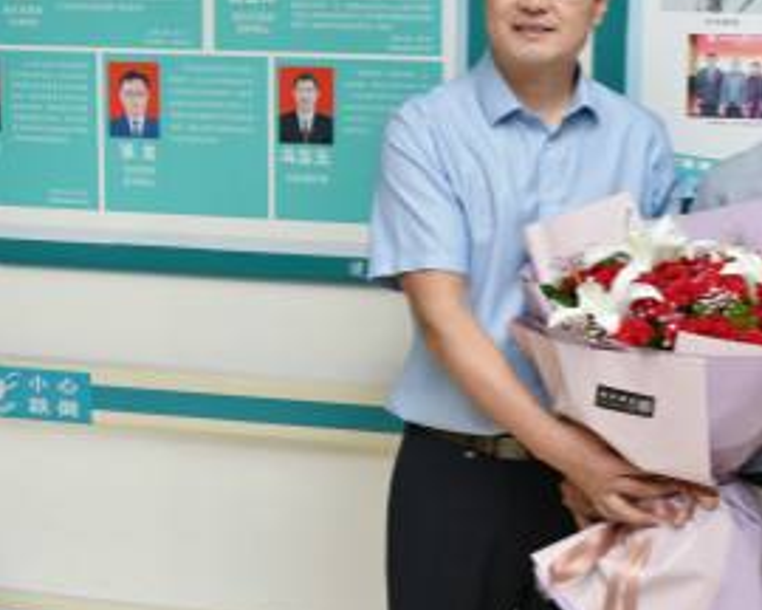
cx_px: 703
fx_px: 1331
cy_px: 188
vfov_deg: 25.6
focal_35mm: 59
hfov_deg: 30.4
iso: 400
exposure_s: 1/60
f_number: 4
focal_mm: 34
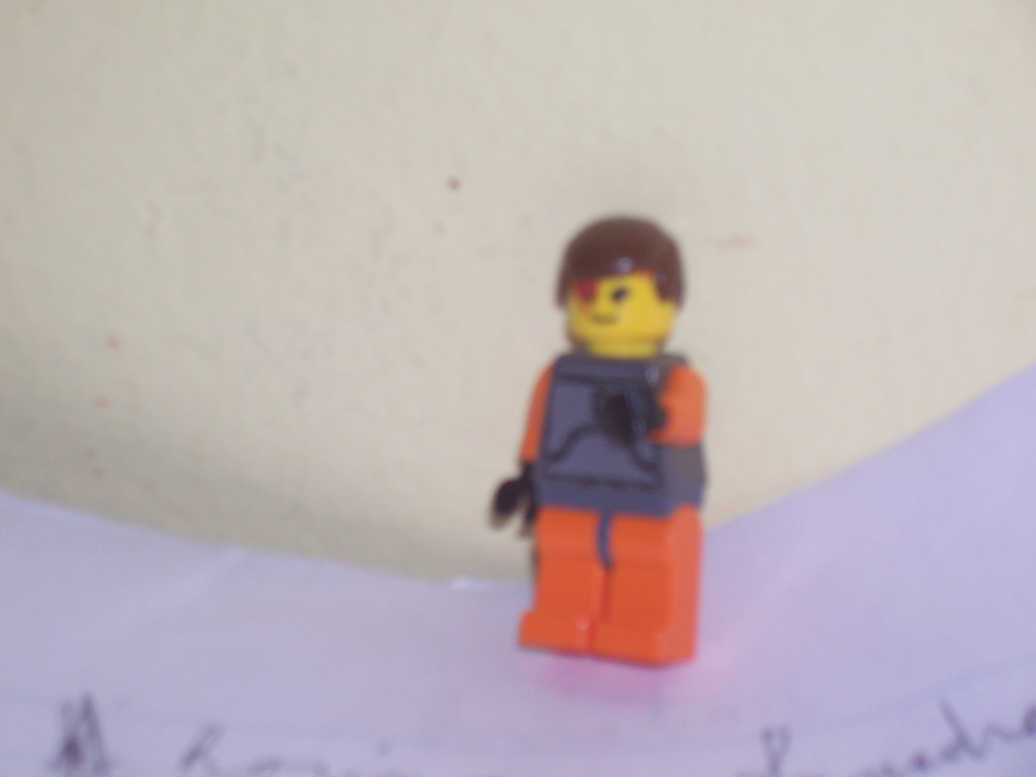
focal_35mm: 102
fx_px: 3053
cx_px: 518
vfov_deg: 14.5
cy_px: 388
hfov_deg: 19.3
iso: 80
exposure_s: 1/89.8
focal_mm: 16.8
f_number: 4.6
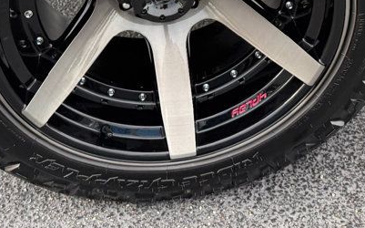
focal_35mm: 65
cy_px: -116
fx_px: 646
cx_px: 180
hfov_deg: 31.5
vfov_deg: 17.8
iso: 100
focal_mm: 6.76
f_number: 1.78
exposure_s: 1/355
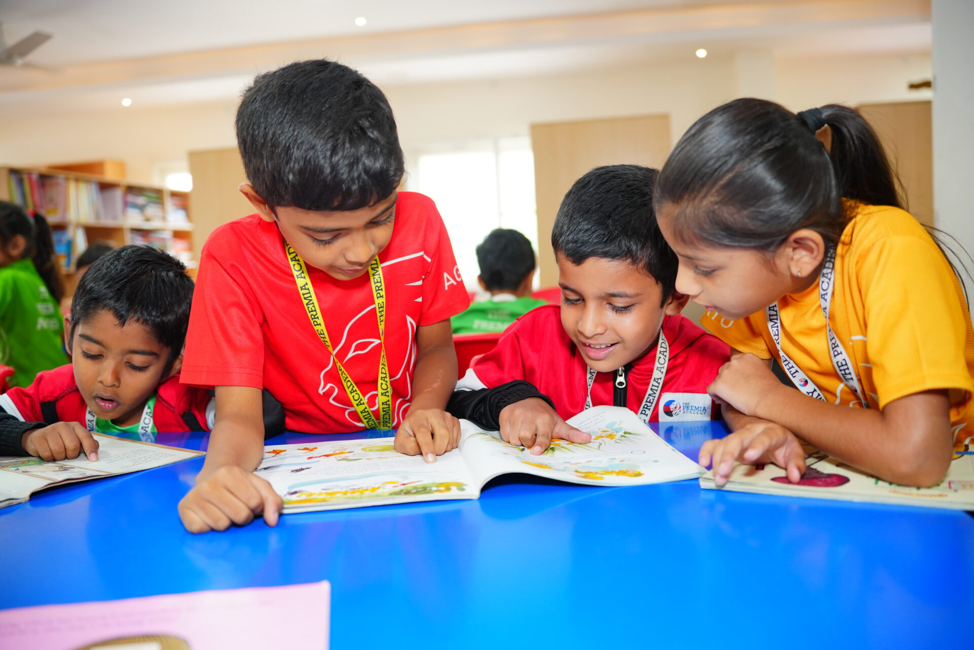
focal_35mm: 31
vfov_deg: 42.8
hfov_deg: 60.9
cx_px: 487
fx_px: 828
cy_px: 325
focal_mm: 30.6
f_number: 2.8
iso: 1250
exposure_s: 1/200
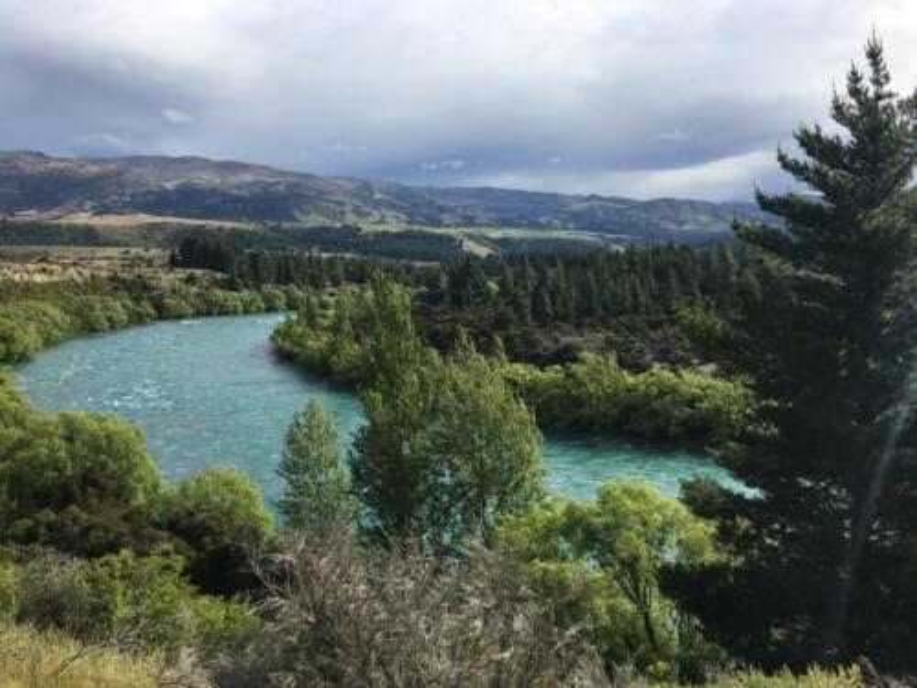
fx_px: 768
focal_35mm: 29
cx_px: 458
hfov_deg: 61.7
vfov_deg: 48.2
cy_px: 344
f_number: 2.2
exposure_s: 1/1304
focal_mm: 4.15
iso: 25
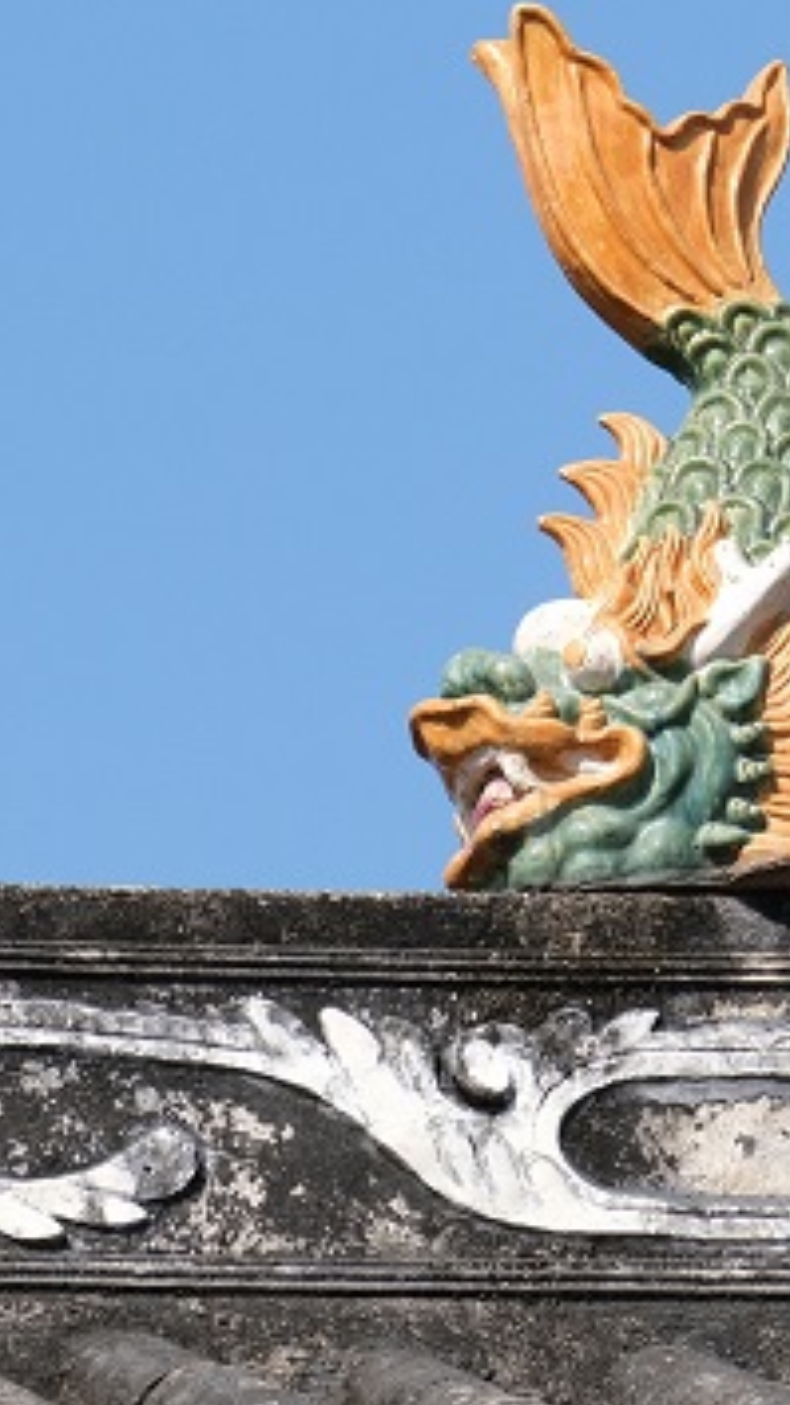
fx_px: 17399
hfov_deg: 2.6
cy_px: 623
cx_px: 655
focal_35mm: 467
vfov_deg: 4.6
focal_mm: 143.9
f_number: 7.1
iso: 400
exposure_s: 1/640
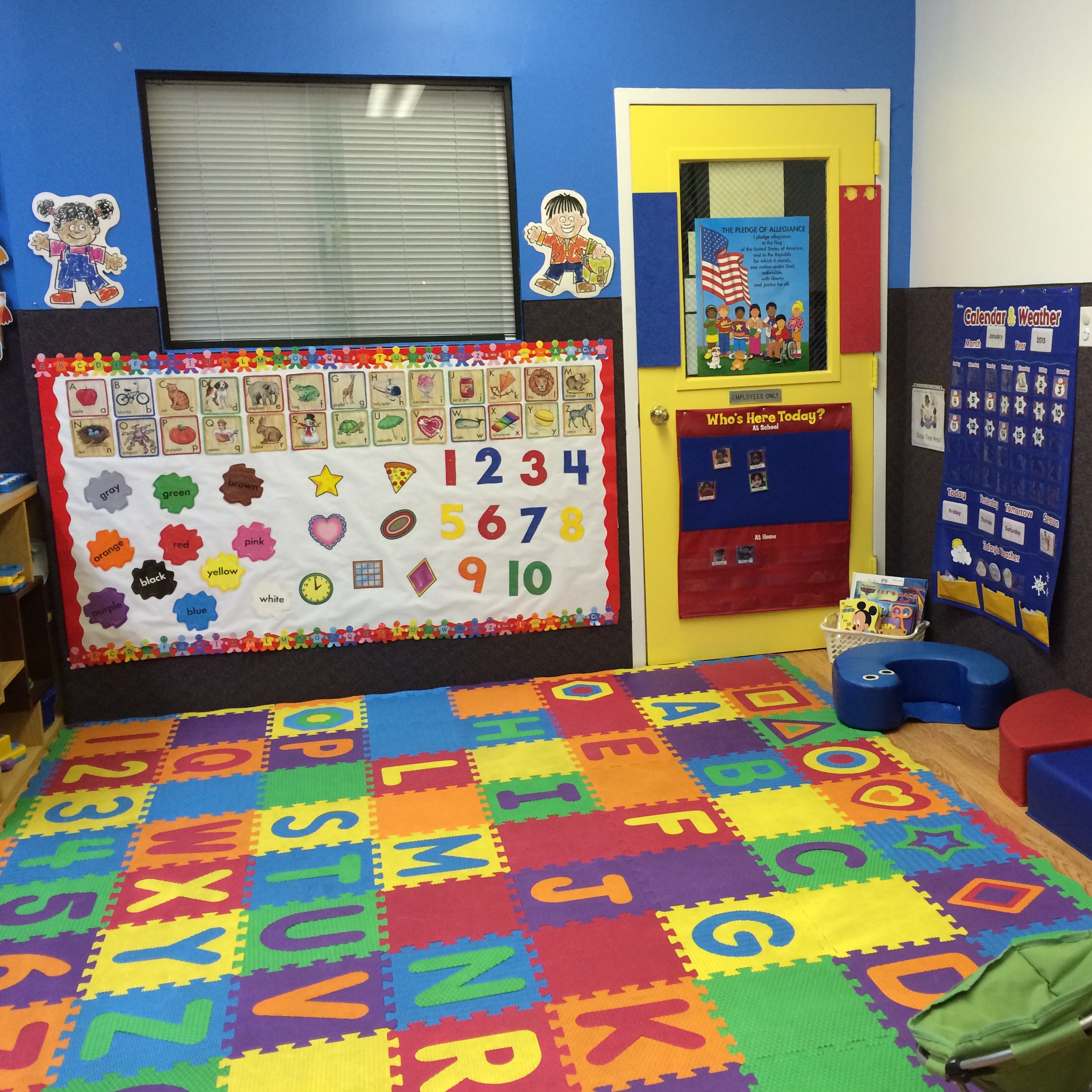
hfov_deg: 46.9
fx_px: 1249
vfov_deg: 47.2
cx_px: 661
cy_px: 549
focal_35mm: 35
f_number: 2.2
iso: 64
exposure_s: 1/30
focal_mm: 4.15
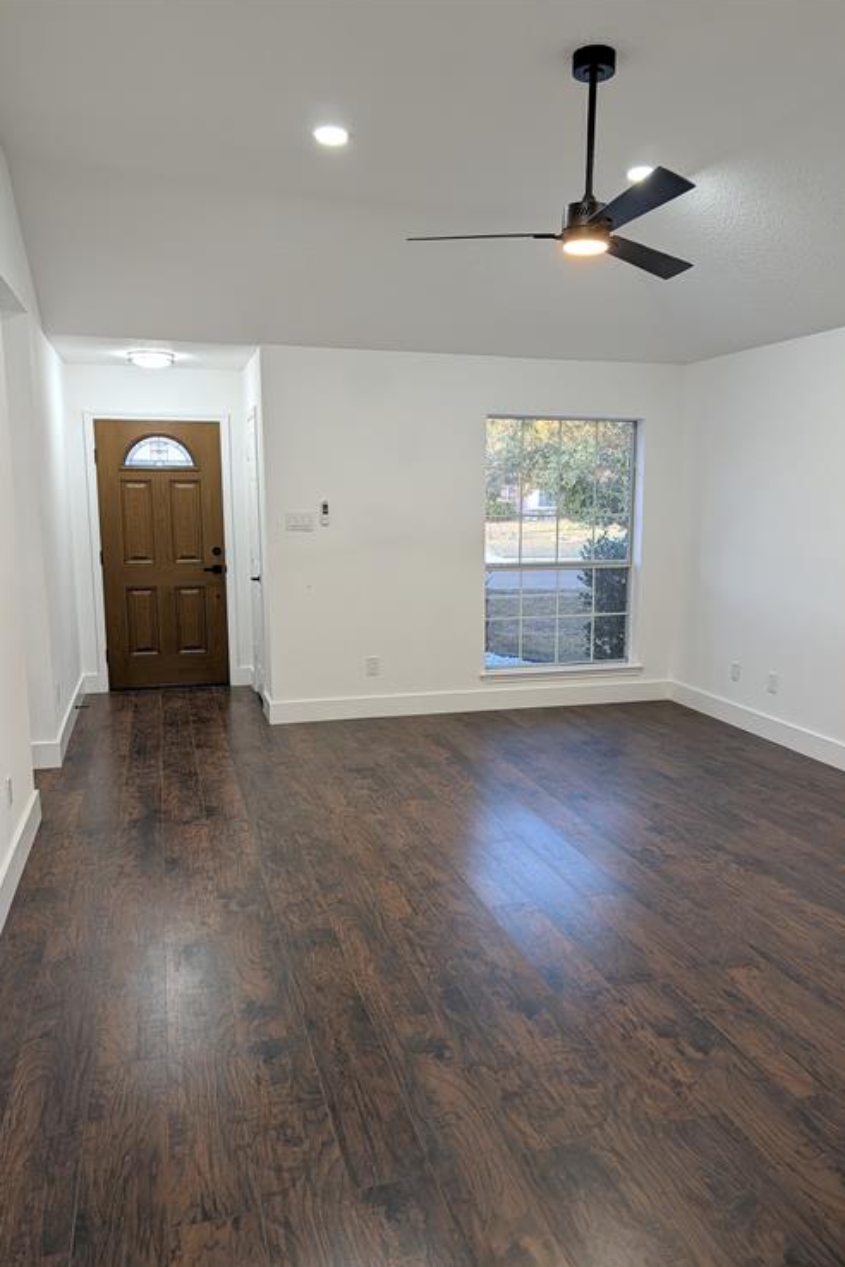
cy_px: 654
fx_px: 915
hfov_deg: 49.5
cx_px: 455
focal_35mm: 26
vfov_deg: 69.4
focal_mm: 6.9
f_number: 1.68
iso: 170
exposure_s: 1/120
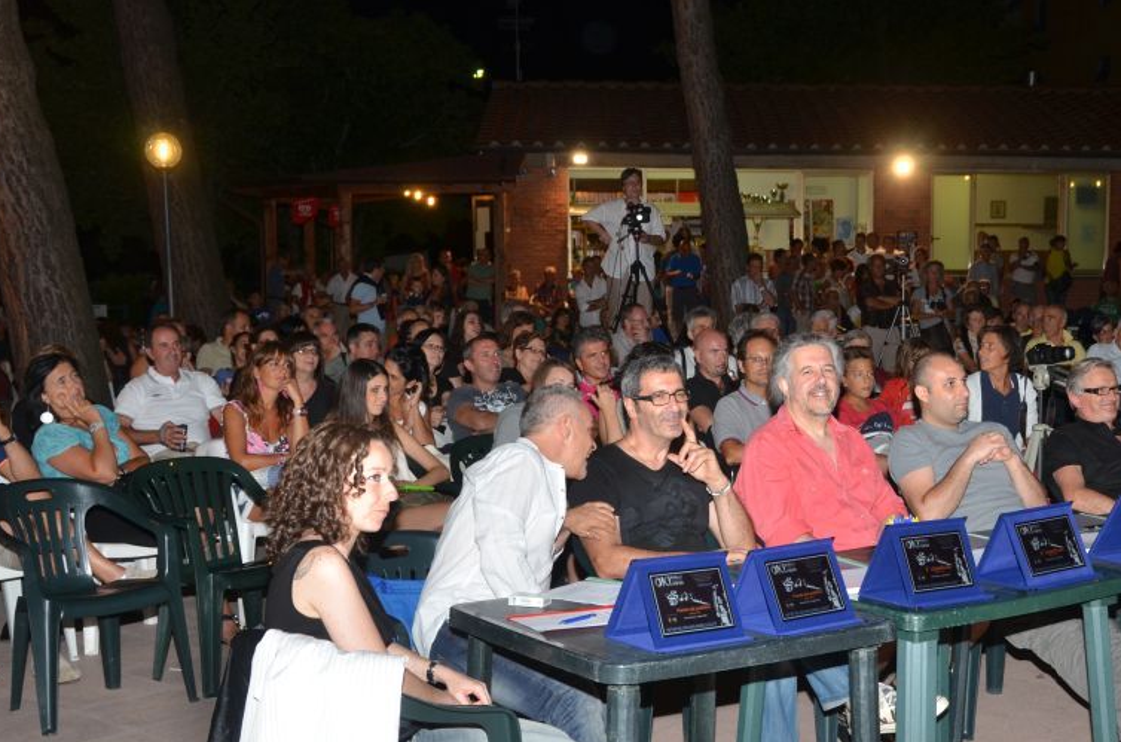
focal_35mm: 53
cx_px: 742
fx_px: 1647
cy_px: 452
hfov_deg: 37.2
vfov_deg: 25.3
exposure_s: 1/60
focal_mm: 26
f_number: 5.6
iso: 400
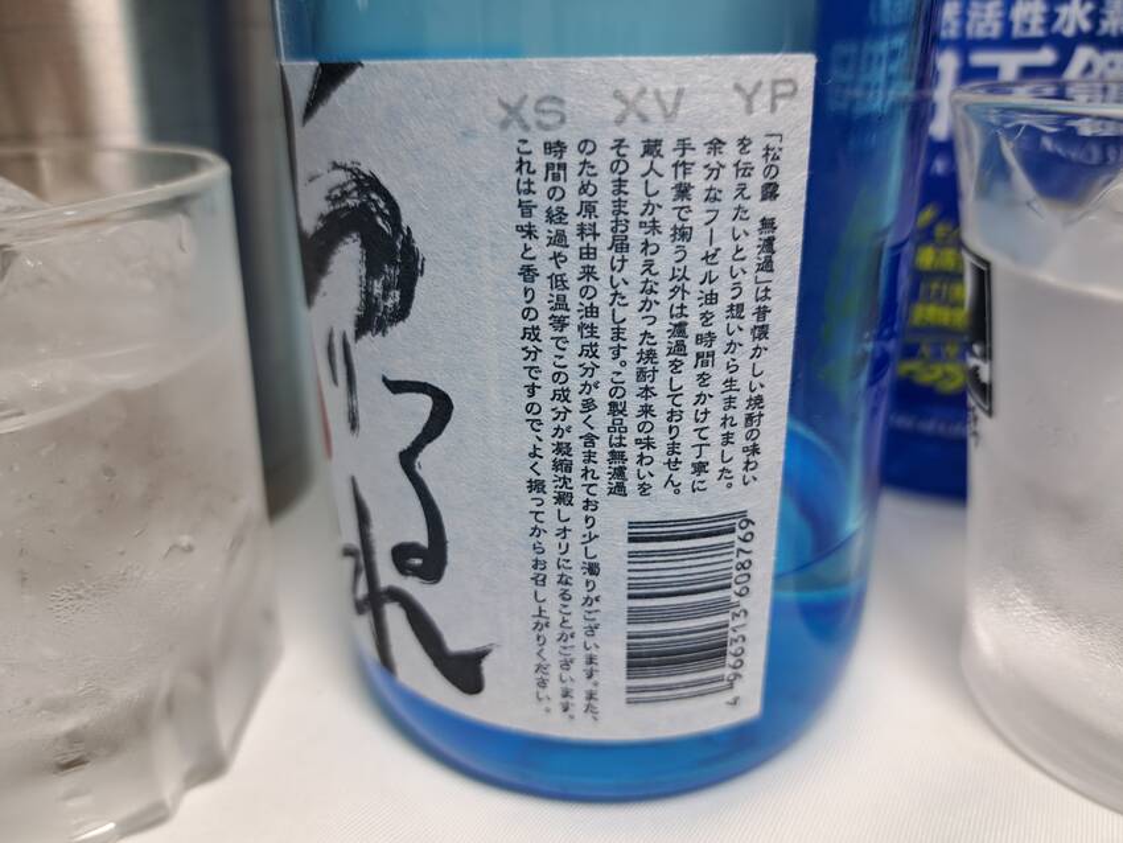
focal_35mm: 24
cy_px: 422
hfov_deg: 71.6
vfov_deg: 56.8
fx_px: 779
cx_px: 562
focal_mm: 5.23
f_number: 1.8
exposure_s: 1/50
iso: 50
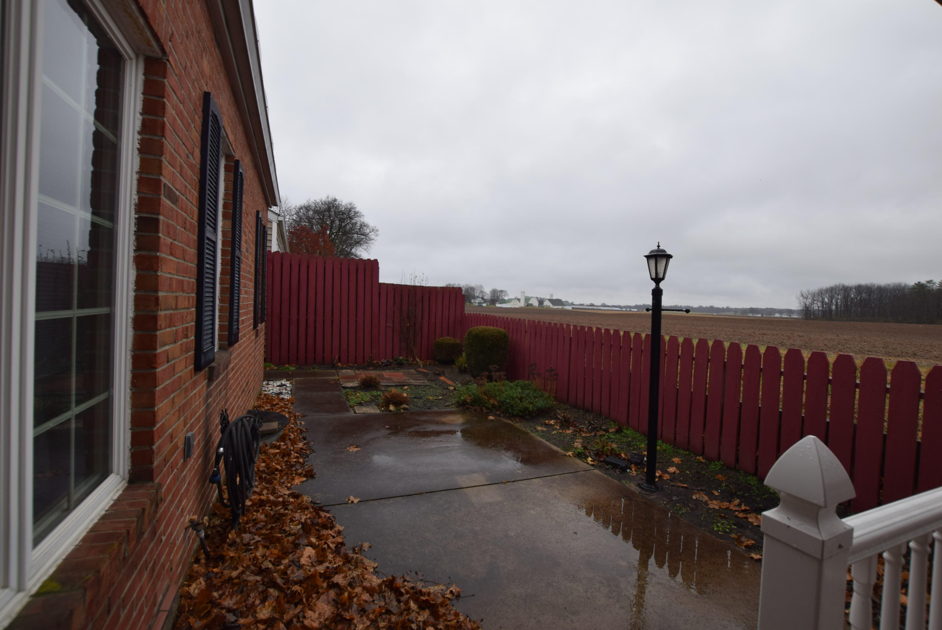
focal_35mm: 15
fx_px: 393
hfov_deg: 100.3
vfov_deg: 77.4
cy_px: 315
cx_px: 471
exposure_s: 1/200
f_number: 7.1
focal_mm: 10
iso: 400
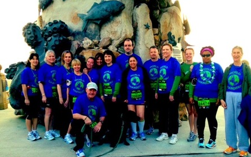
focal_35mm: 38
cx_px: 127
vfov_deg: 33.5
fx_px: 260
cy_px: 90
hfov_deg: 51.5
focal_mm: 4.28
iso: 125
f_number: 2.4
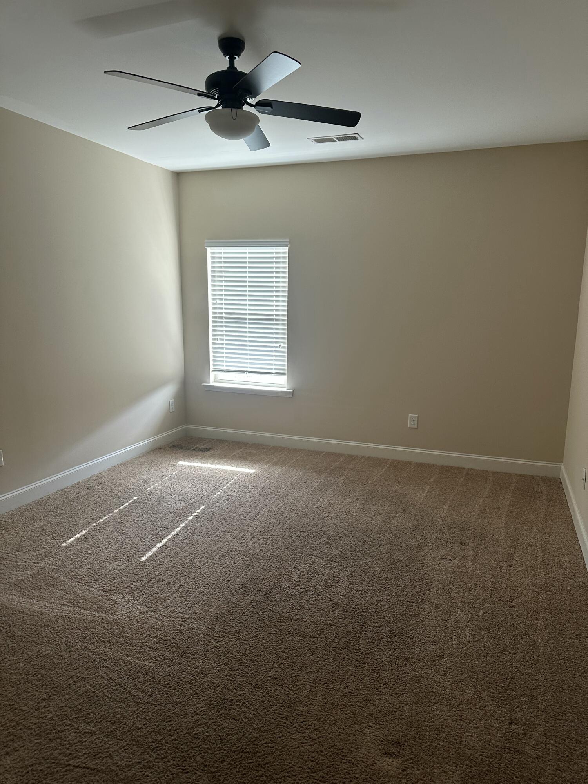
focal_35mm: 24
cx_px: 294
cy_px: 392
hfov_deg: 56.8
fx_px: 544
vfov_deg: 71.6
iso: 160
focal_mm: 6.86
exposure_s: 1/60
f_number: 1.78
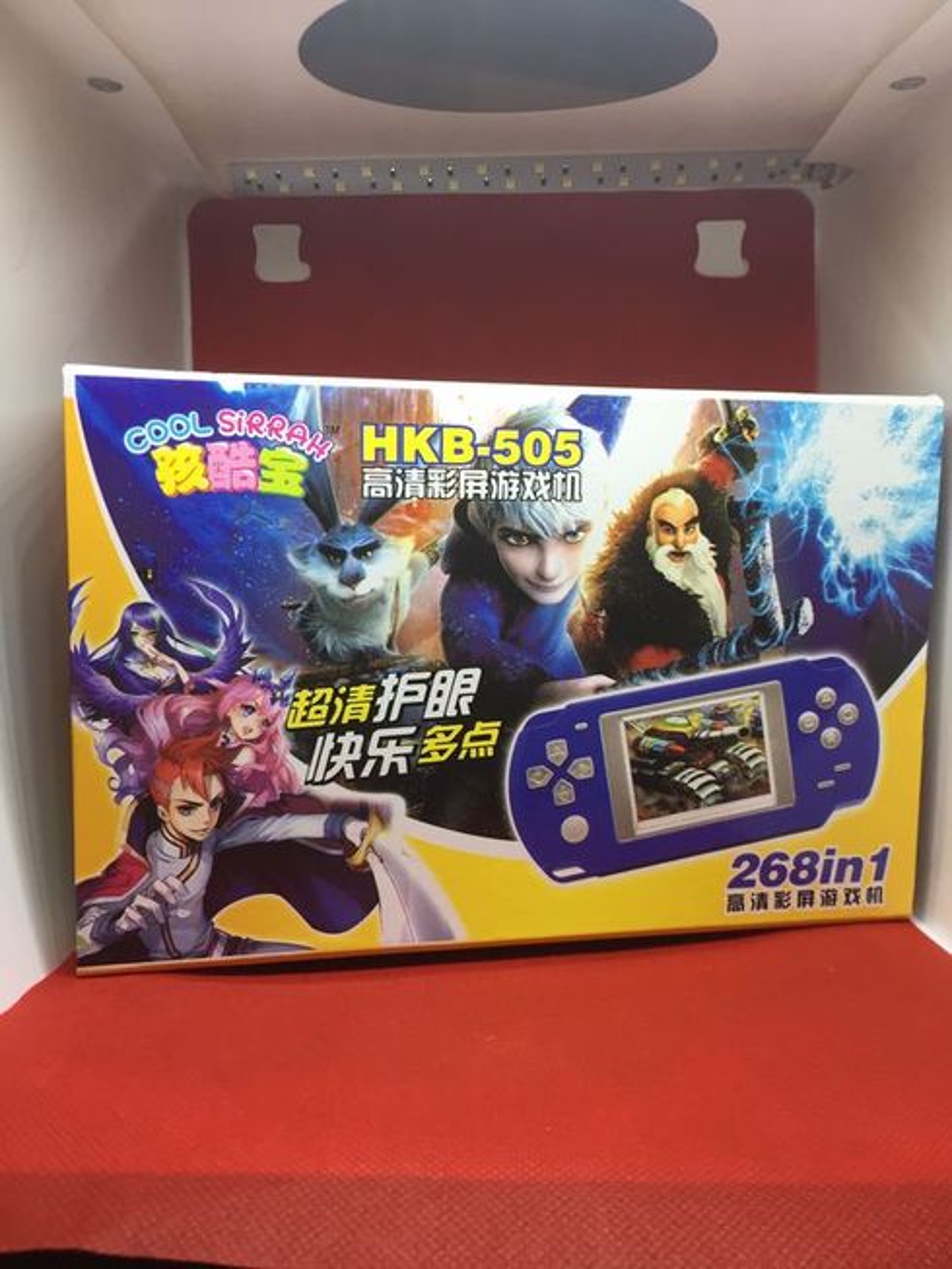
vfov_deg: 61.7
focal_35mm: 29
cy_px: 634
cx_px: 476
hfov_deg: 48.2
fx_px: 1063
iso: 32
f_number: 2.2
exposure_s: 1/33
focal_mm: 4.15
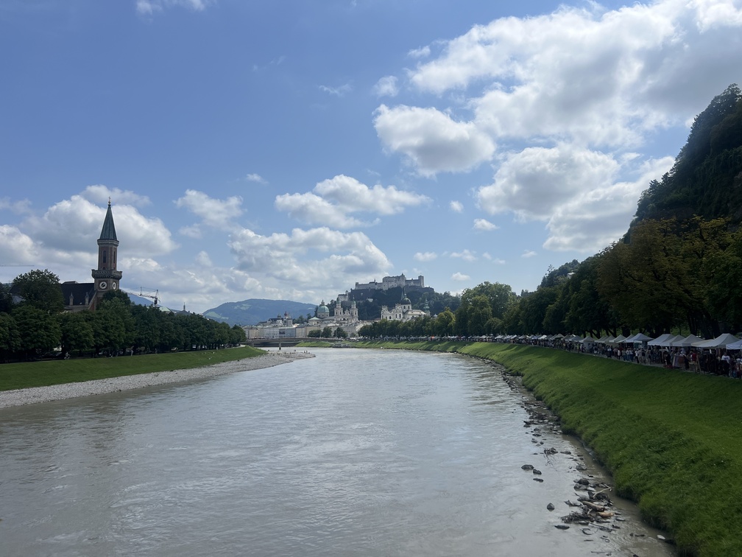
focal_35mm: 26
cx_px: 371
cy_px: 278
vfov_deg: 53.1
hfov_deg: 67.3
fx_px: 557
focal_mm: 5.7
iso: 50
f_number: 1.5
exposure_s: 1/10309
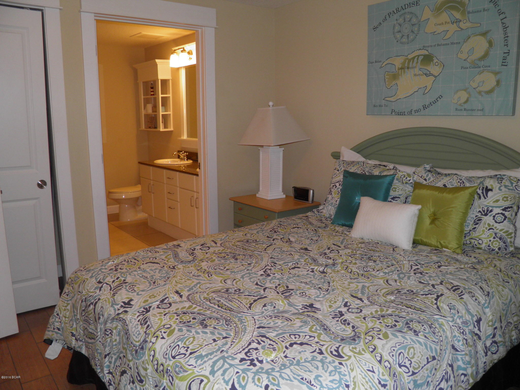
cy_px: 195
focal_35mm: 28
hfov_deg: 63.4
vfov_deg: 49.7
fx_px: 421
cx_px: 260
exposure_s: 1/30
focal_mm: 4.9
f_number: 2.8
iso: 100
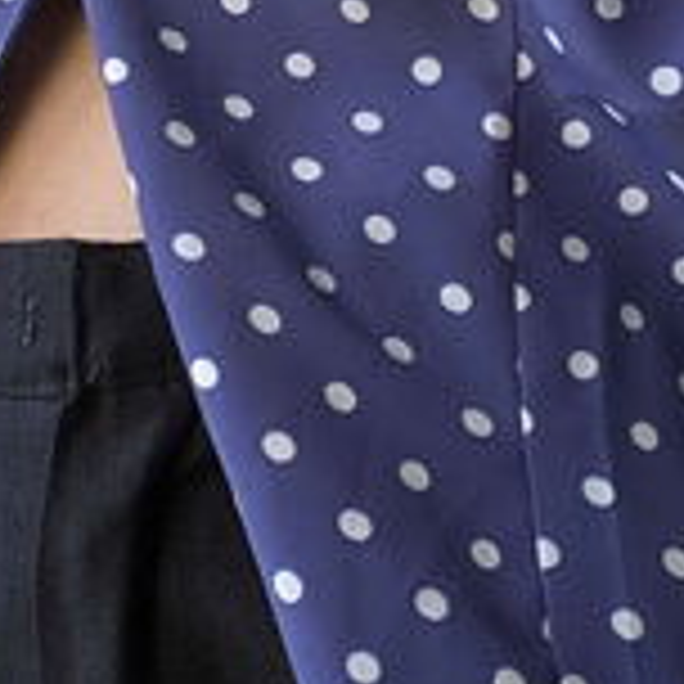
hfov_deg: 18.7
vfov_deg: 18.6
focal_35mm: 93
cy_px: 214
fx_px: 2079
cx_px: 405
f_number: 2.2
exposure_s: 1/60
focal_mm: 2.71
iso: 125
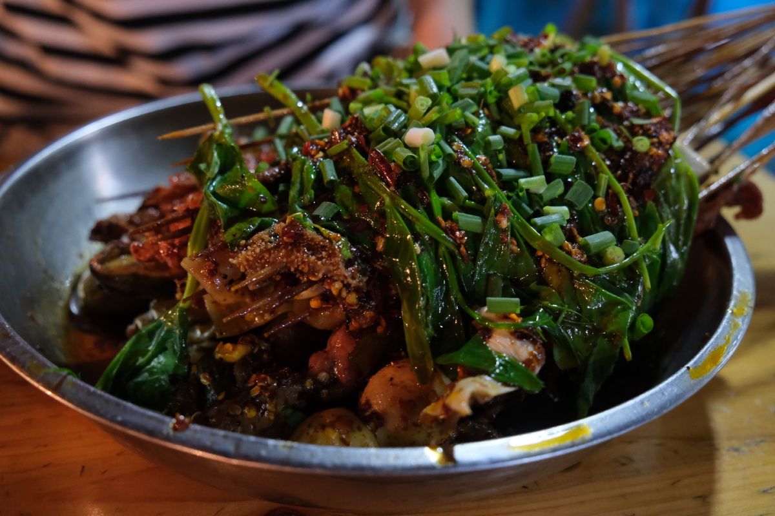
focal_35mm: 38
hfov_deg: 50.7
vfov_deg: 35.1
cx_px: 388
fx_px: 818
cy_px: 258
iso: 4000
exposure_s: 1/60
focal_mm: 25.4
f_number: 4
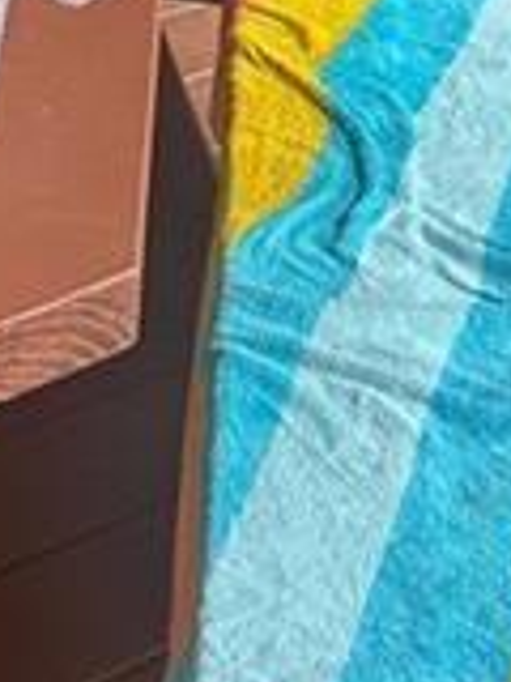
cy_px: -844
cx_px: -264
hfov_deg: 11.4
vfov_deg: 12.9
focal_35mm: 125
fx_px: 2460
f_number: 1.5
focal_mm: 5.7
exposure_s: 1/121
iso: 125
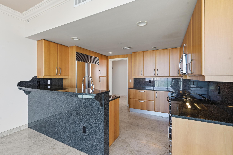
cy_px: 78
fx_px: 104
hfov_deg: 96.7
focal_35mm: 16
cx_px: 116
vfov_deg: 73.7
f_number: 9
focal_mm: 16
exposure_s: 1/100
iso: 200
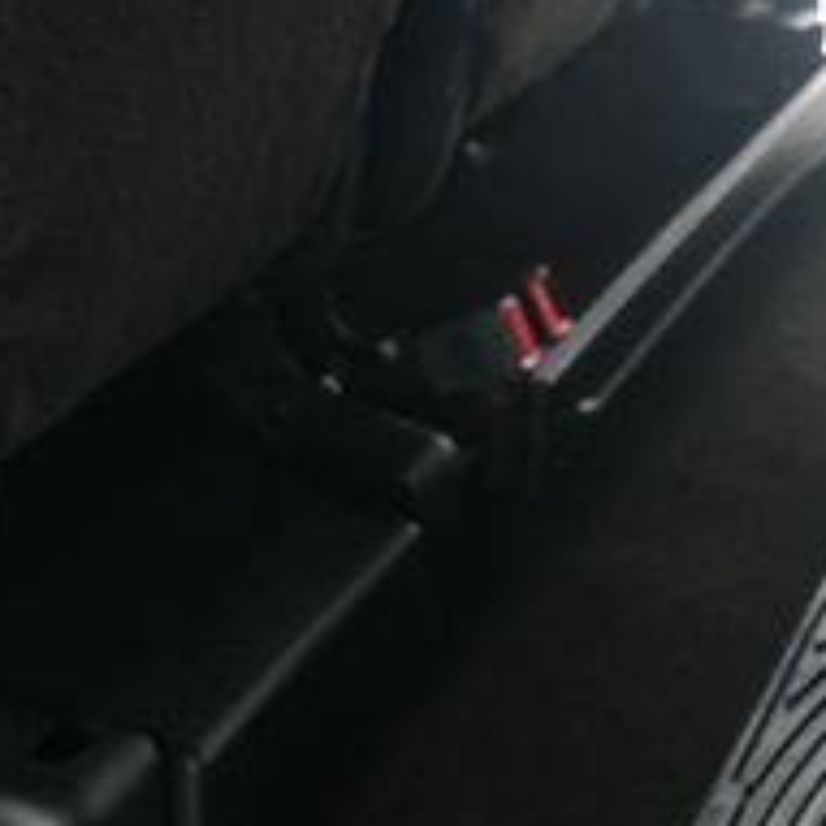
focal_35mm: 77
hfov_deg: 22.3
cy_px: 108
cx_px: 597
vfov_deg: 22.0
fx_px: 2079
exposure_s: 1/160
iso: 100
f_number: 3.5
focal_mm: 18
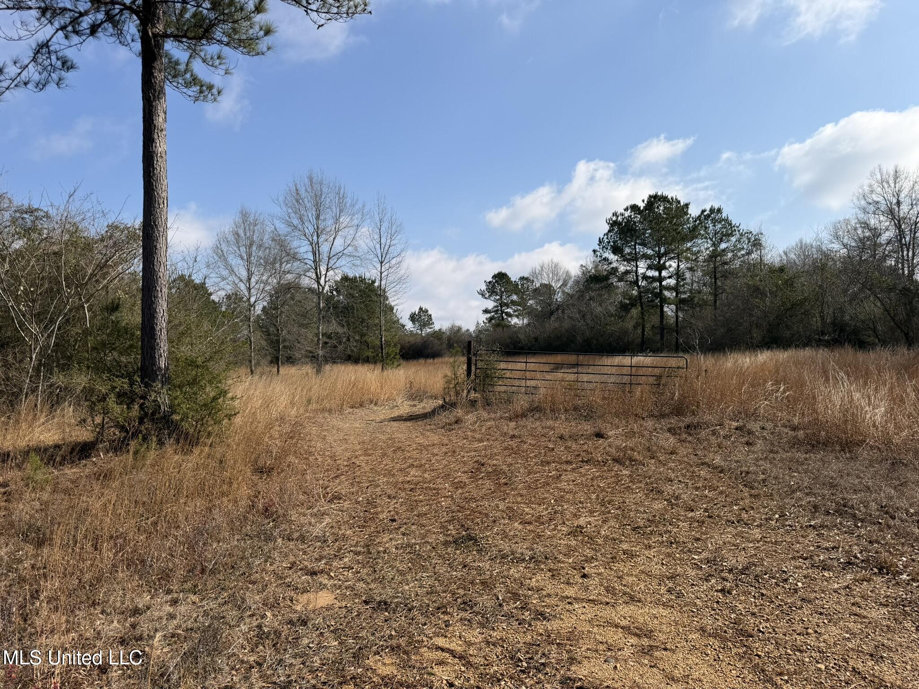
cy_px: 344
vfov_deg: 56.8
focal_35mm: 24
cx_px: 460
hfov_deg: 71.6
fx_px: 637
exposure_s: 1/5714
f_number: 1.78
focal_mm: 6.76
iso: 80
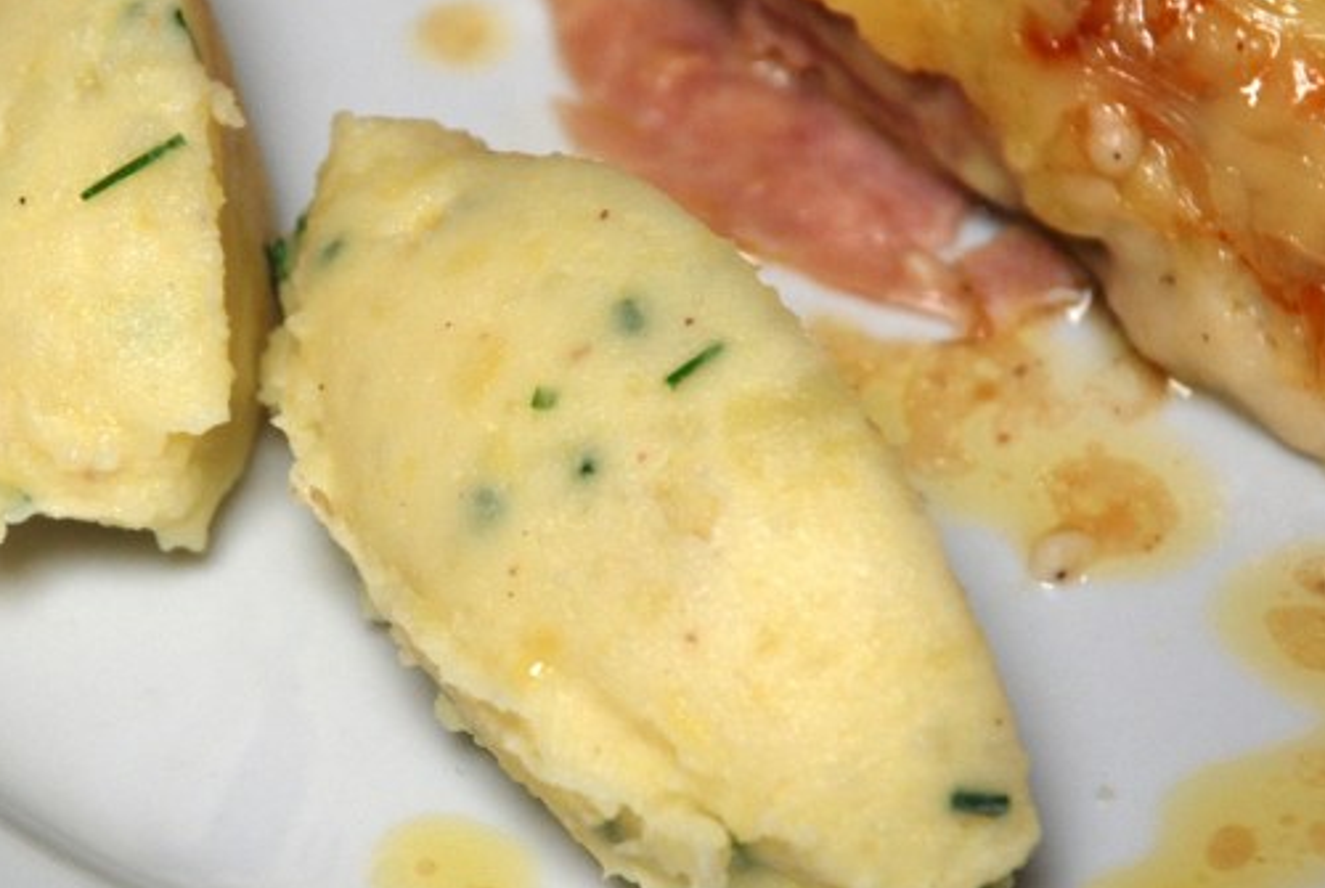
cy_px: 390
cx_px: 413
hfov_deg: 6.9
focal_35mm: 300
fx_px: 11050
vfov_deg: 4.6
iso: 400
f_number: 5.6
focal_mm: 125
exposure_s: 1/40
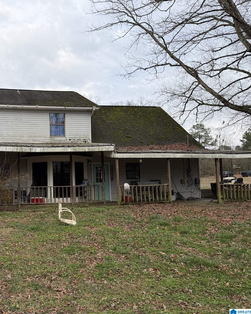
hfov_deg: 43.1
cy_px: 158
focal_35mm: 32
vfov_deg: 55.7
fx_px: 297
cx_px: 41
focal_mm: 6.76
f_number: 1.78
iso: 80
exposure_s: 1/1211
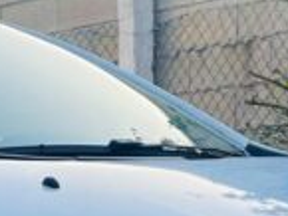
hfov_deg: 14.0
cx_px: -10
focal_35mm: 138
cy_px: 466
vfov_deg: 9.8
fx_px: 1149
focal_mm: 5.1
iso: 32
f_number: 1.6
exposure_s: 1/501
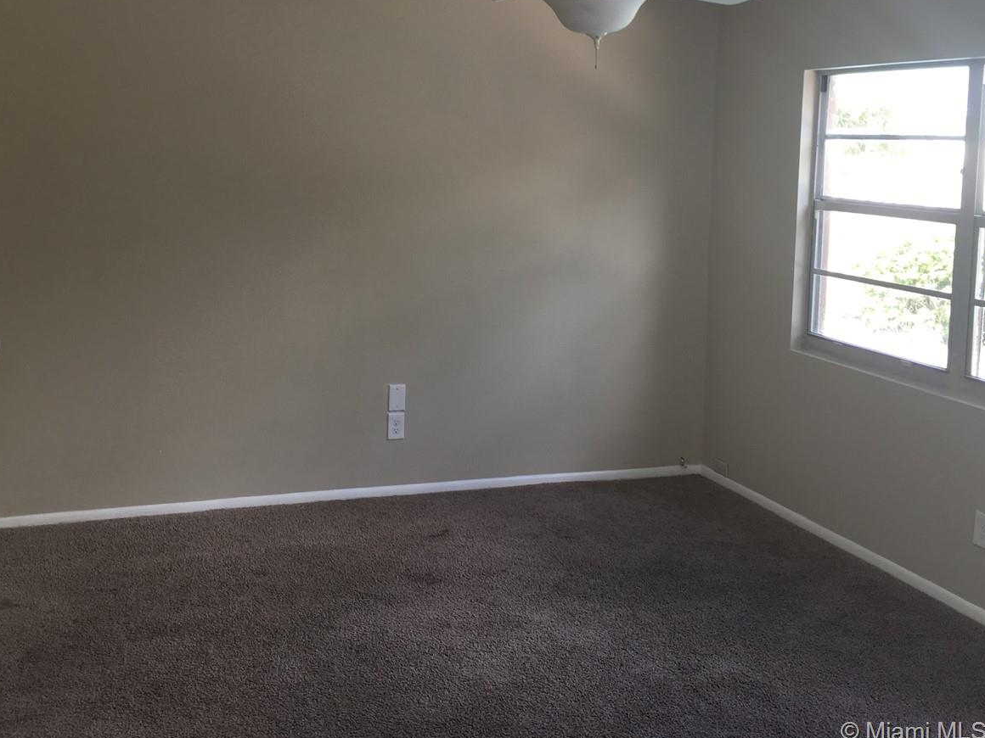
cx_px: 437
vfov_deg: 35.6
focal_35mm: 40
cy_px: 240
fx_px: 1138
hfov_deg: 46.7
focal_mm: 4.15
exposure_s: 1/60
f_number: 2.2
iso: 32
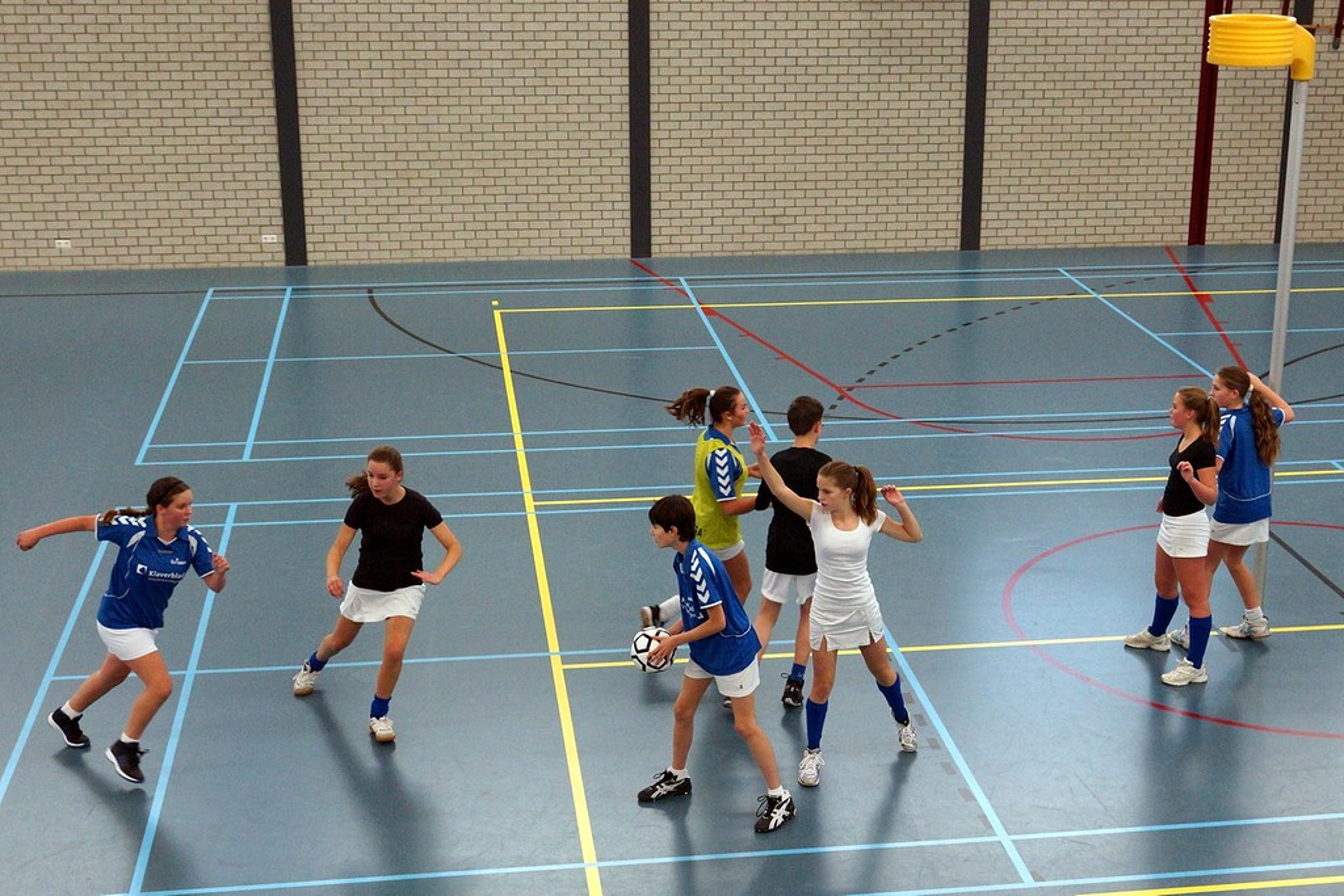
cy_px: 448
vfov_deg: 31.9
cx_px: 672
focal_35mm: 42
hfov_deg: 46.4
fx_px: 1568
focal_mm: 28
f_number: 4
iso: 1600
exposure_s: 1/320
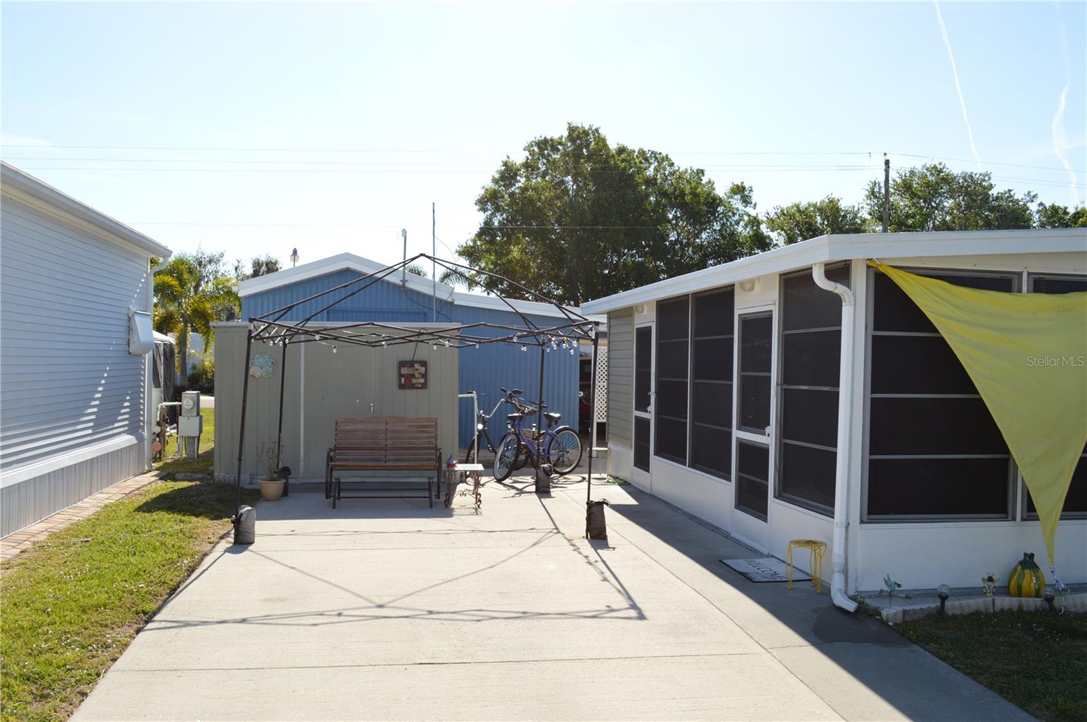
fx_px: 995
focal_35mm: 33
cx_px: 544
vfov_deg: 39.9
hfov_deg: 57.3
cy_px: 361
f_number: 8
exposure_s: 1/200
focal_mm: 22
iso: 100
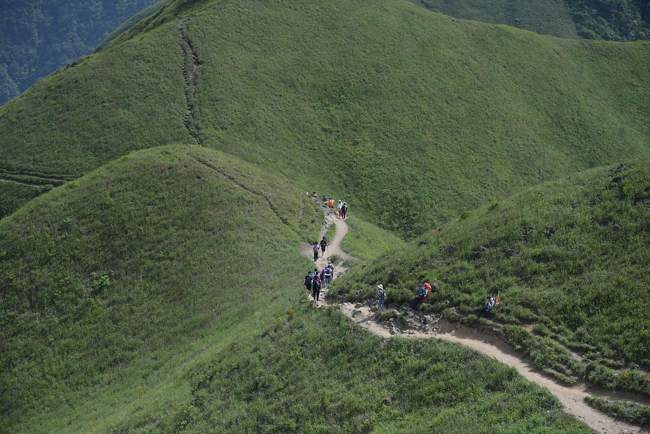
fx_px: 1264
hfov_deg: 28.8
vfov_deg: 19.5
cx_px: 325
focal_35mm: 70
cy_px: 217
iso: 1000
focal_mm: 70
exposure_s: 1/8000
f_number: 5
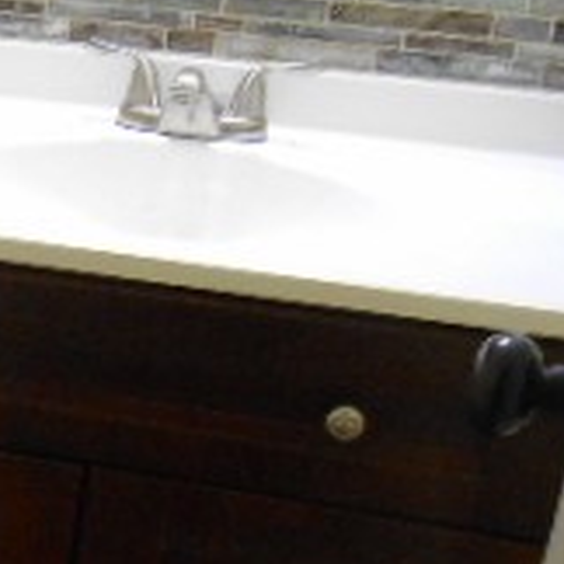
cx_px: -400
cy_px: 494
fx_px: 1677
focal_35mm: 91
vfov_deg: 18.8
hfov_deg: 16.5
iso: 400
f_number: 3.4
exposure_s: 1/30
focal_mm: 4.7
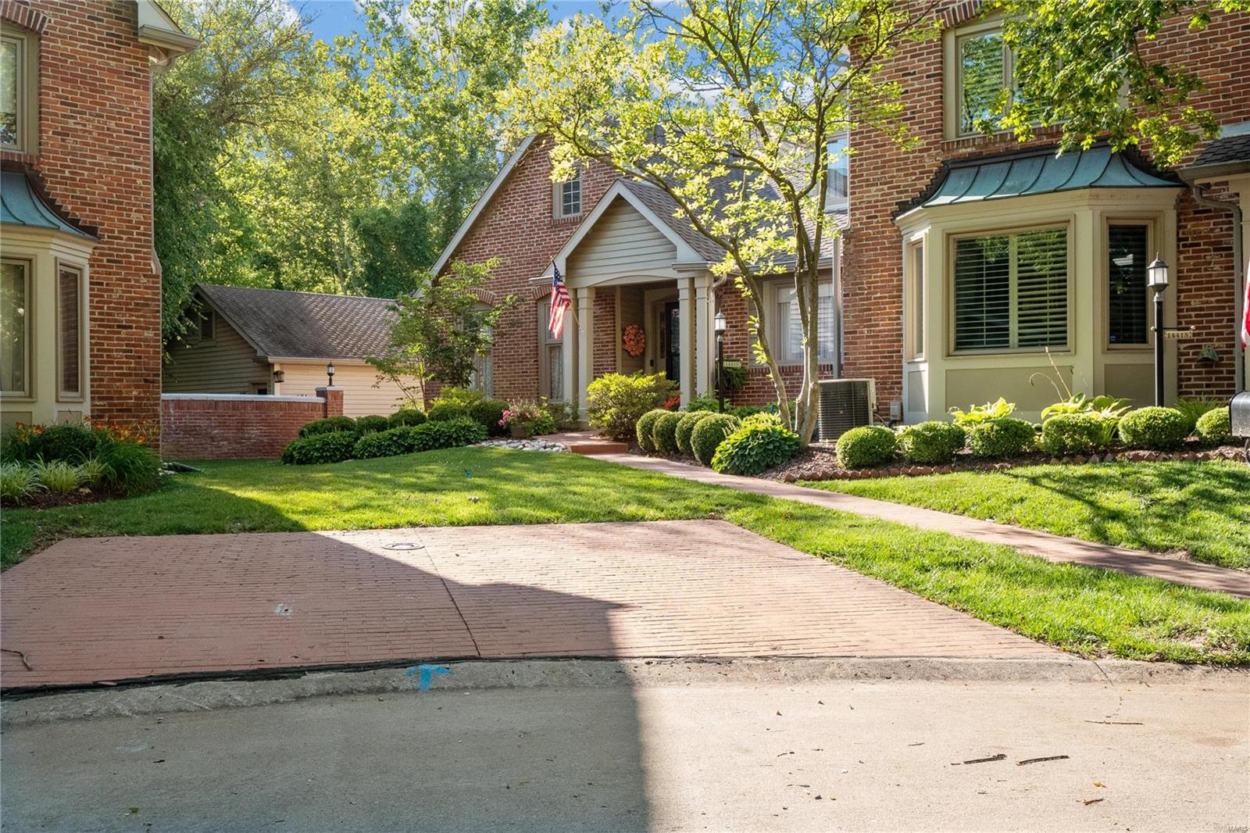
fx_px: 1250
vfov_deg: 36.9
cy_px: 416
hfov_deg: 53.1
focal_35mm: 36
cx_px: 625
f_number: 8
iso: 400
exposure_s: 1/200
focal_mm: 18
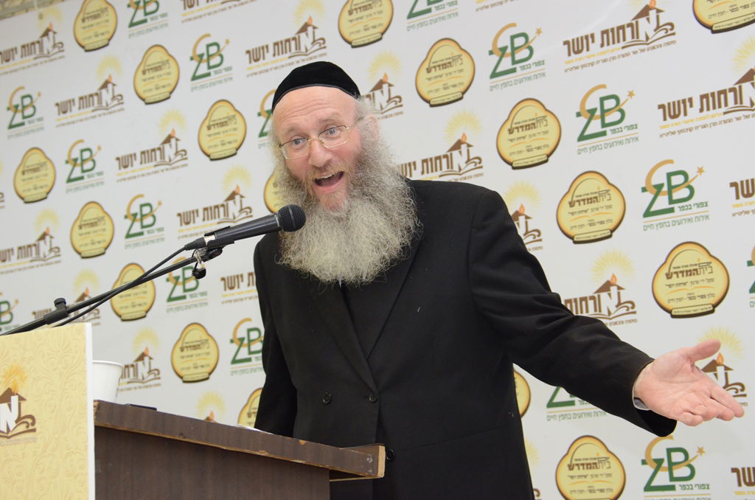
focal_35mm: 98
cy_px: 250
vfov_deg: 14.0
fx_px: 2040
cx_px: 378
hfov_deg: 21.0
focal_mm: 65
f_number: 5.6
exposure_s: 1/100
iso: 2500
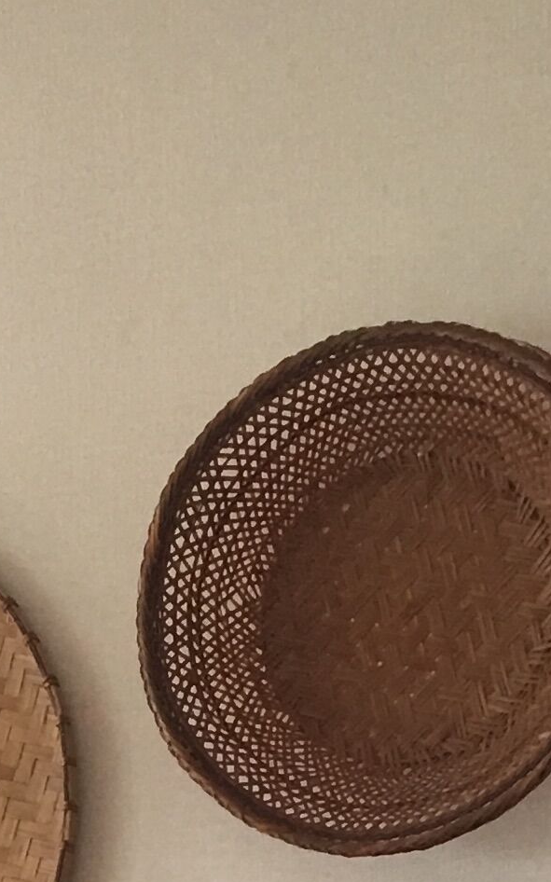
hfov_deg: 9.7
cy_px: 1700
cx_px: -244
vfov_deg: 13.8
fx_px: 3148
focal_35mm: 131
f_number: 2.2
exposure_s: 1/33
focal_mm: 4.15
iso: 64
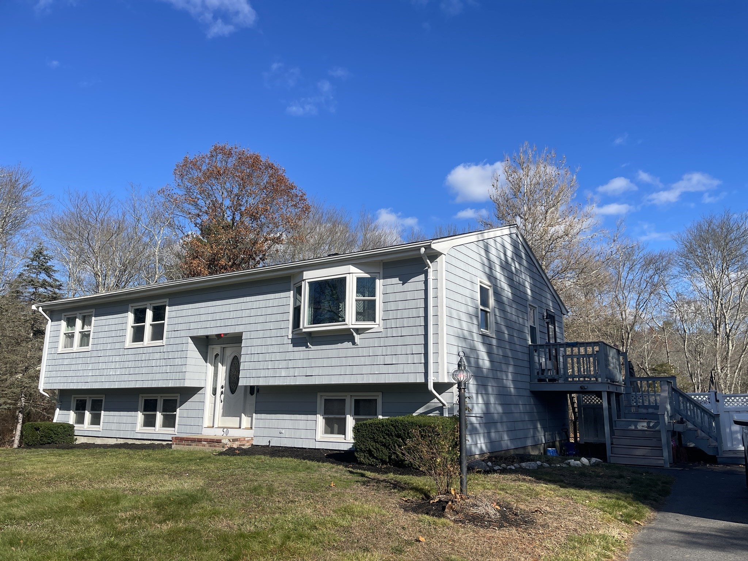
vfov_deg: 54.9
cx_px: 374
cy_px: 280
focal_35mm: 25
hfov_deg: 69.4
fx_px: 540
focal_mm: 5.1
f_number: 1.6
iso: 32
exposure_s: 1/3788
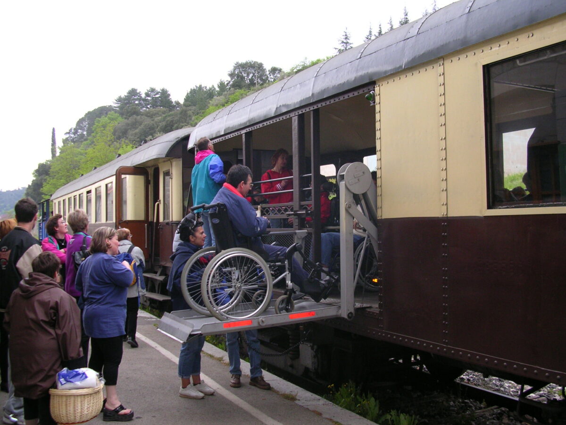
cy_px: 212
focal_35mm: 38
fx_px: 621
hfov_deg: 49.0
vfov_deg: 37.7
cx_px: 283
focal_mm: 5.8
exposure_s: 1/305
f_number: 2.8
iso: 141
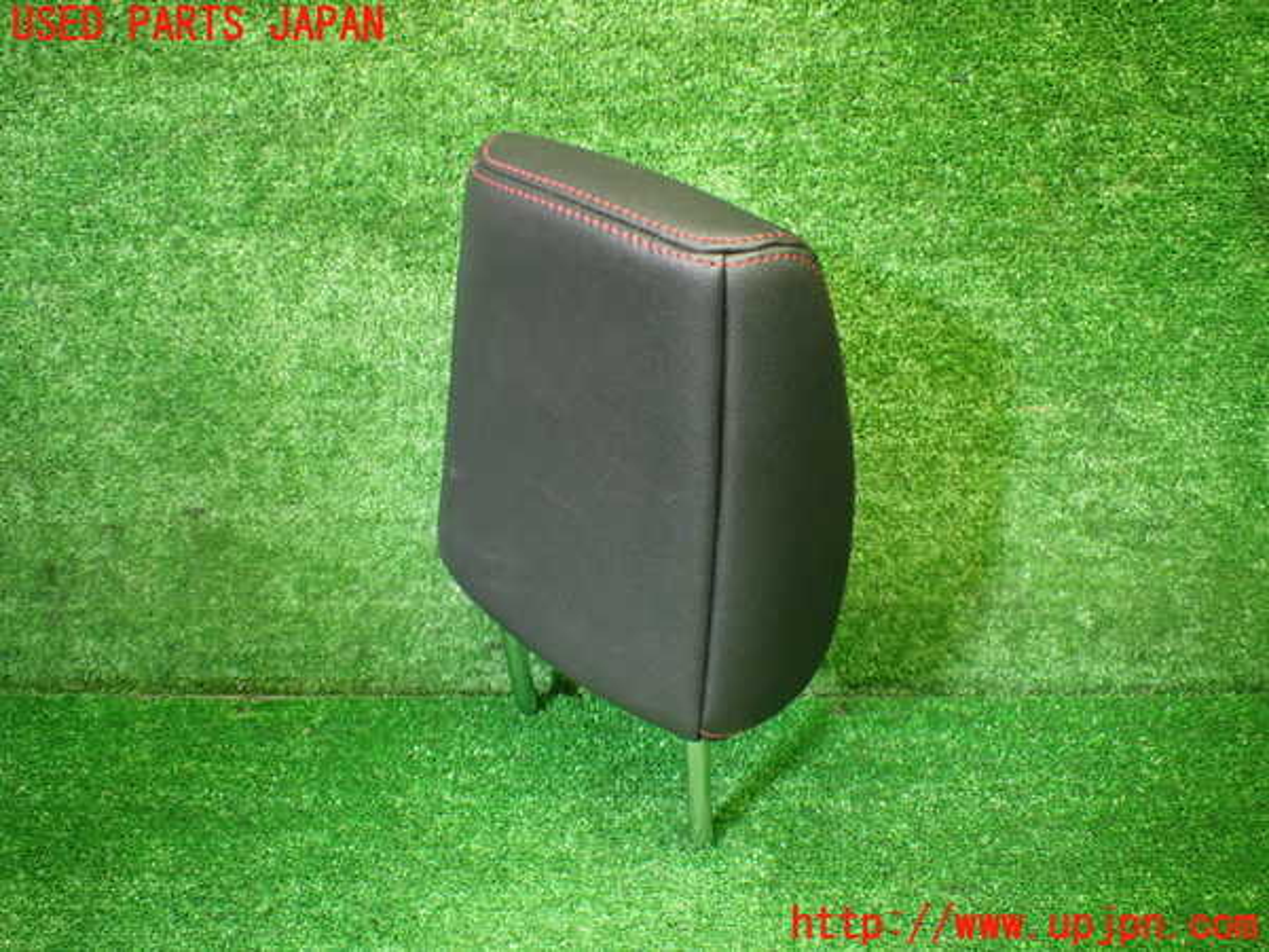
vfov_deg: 46.8
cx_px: 634
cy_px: 476
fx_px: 1100
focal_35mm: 30
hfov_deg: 60.0
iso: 800
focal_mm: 5.4
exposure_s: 1/100
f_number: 2.3
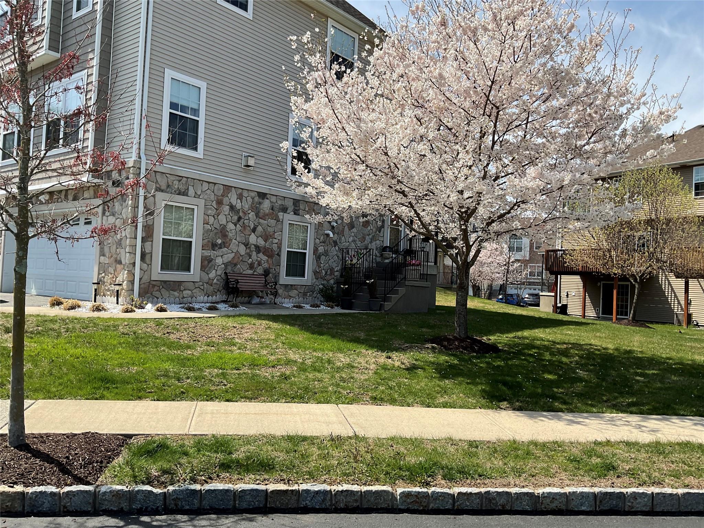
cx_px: 352
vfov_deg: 48.2
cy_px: 264
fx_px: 590
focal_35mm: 29
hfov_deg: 61.7
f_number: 1.8
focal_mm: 3
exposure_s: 1/1377
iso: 16
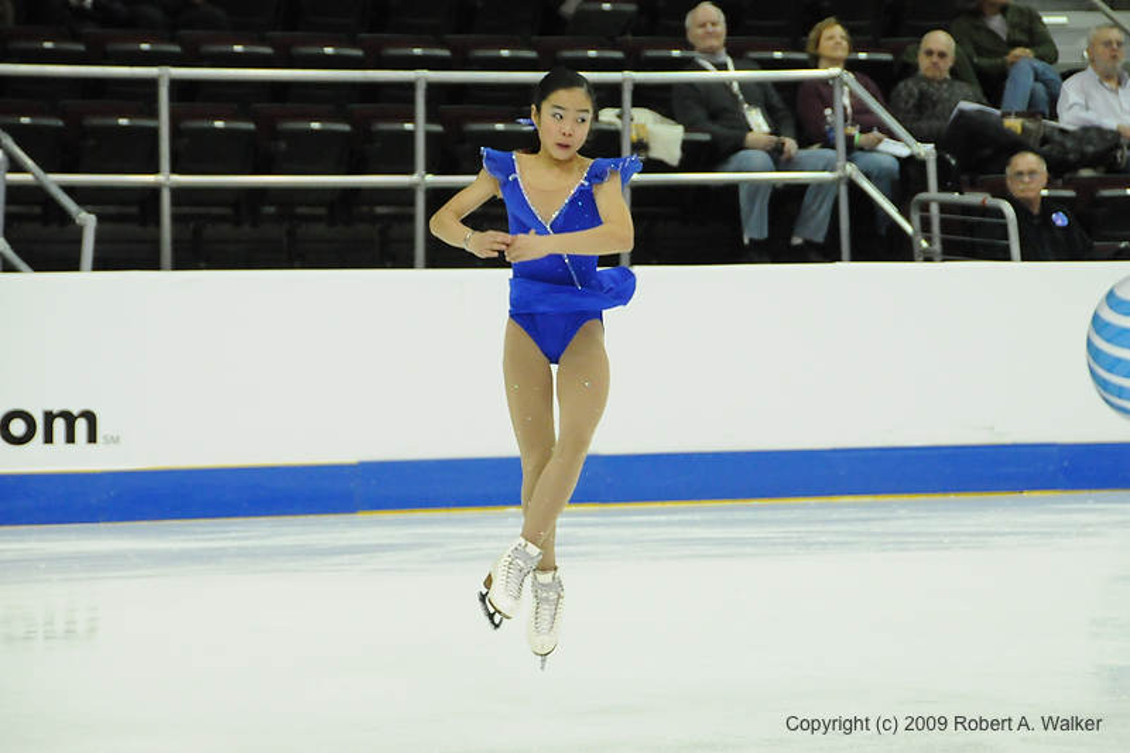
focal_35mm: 180
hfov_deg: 11.4
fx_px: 5648
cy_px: 376
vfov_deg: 7.6
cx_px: 565
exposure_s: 1/800
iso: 3200
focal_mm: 120
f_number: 5.6
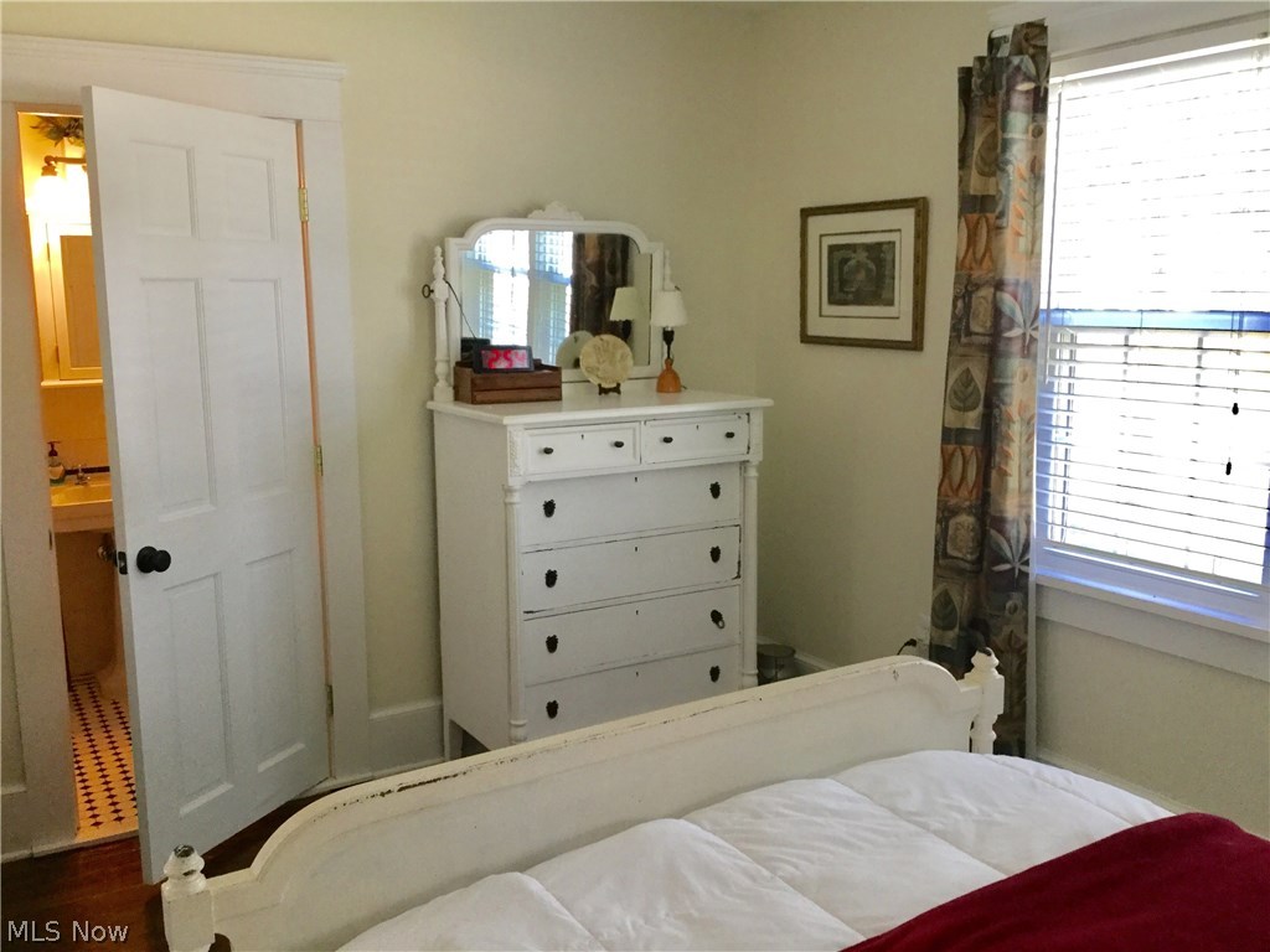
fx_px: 1137
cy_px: 476
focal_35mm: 31
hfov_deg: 58.4
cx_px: 635
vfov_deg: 45.4
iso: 80
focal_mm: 3.3
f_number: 2.4
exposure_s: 1/30
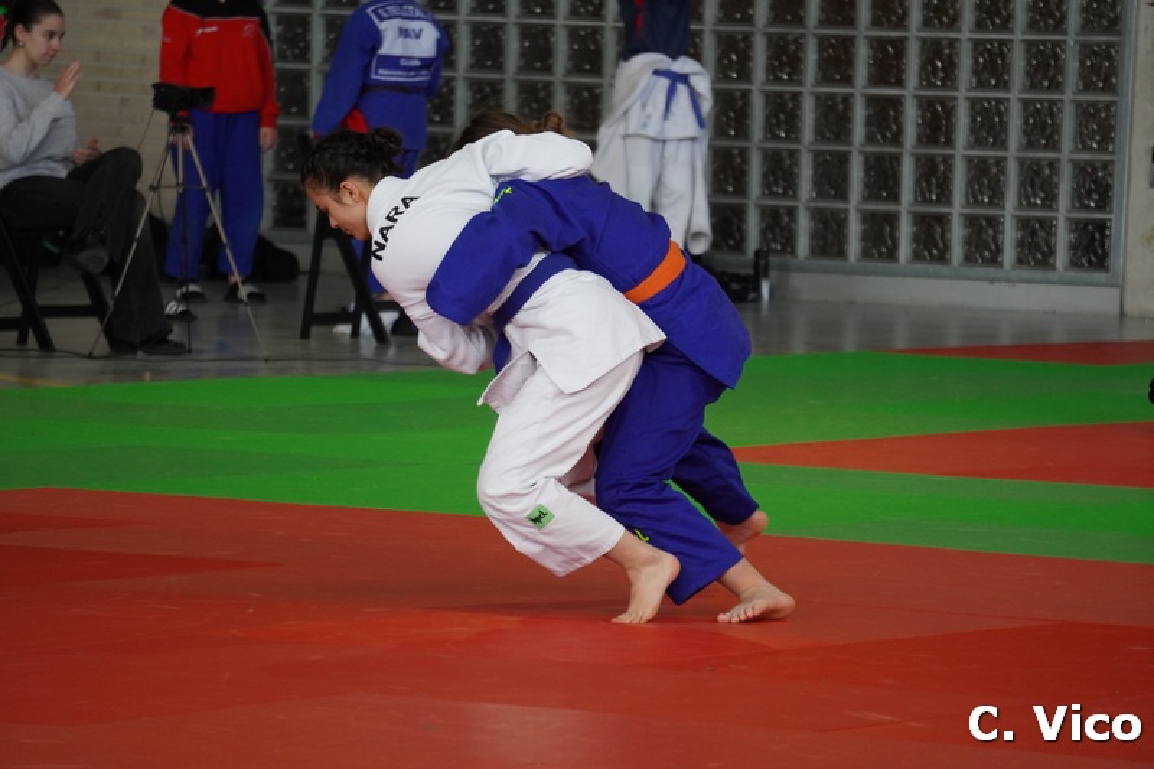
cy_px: 384
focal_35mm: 291
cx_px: 577
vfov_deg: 4.7
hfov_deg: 7.1
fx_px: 9326
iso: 1250
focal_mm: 194
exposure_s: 1/320
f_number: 6.3
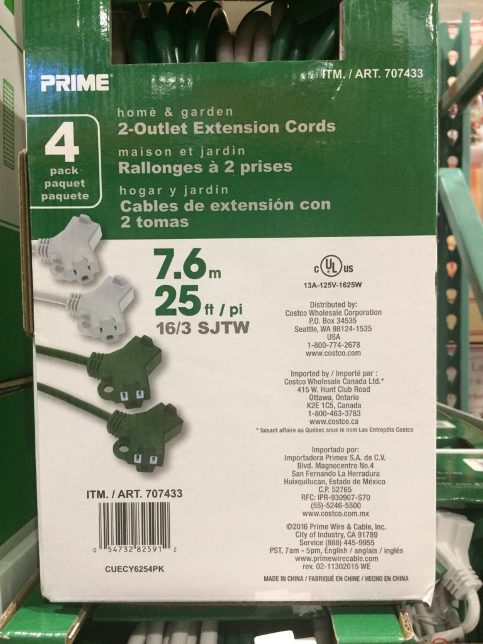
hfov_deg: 48.2
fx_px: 540
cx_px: 242
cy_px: 322
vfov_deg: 61.7
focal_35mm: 29
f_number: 2.2
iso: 200
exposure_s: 1/30
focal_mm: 4.15
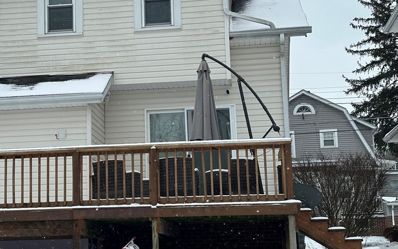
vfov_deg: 17.6
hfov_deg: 27.6
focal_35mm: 74
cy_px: 121
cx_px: 124
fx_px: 803
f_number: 1.78
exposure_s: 1/887
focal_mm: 6.86
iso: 64
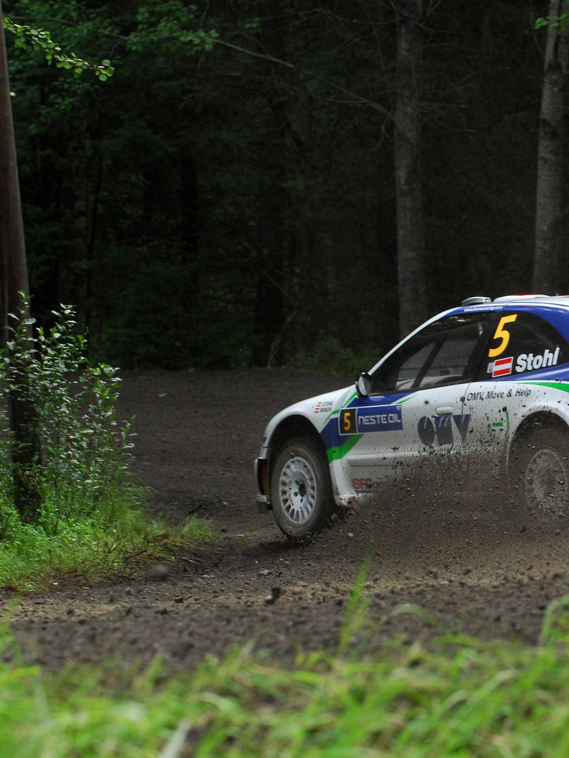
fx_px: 4842
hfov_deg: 6.7
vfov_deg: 9.0
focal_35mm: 221
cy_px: 379
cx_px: 565
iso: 400
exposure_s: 1/400
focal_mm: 102
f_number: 4
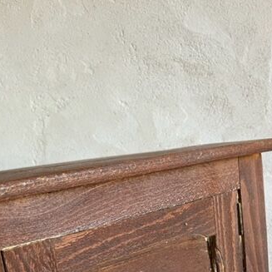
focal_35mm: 45
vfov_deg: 35.3
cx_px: 142
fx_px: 400
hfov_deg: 37.5
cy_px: 246
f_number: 1.6
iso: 125
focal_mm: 5.1
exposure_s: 1/83
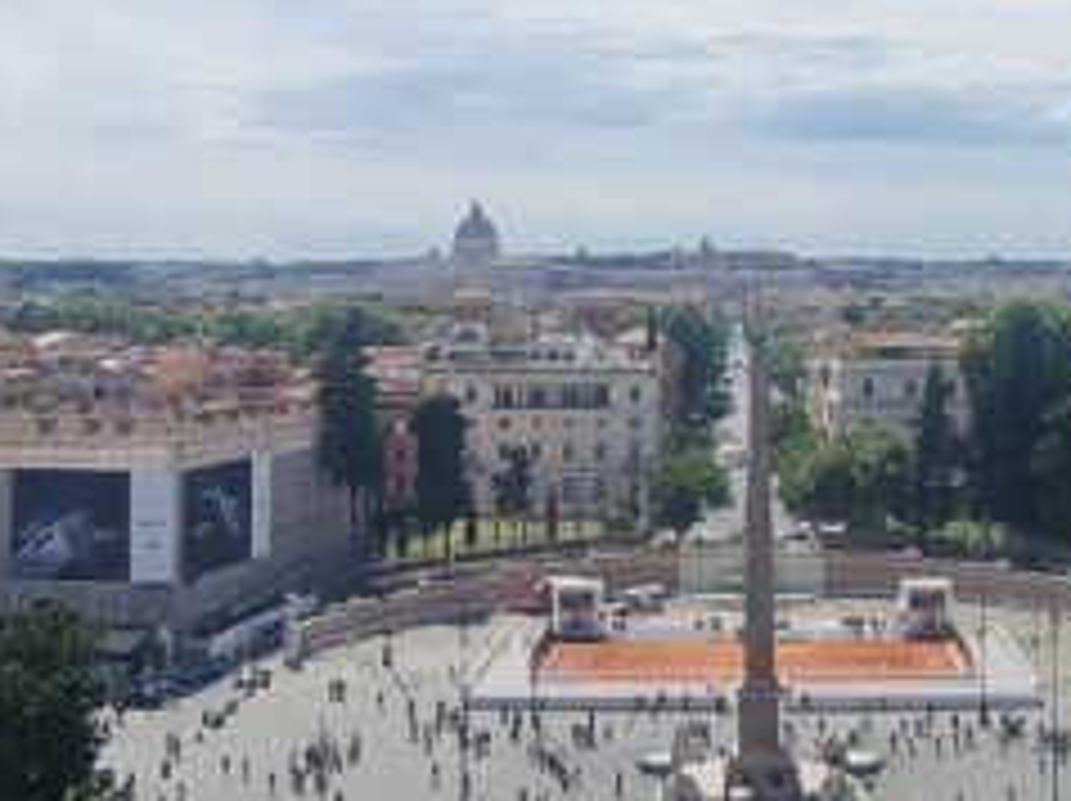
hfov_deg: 33.8
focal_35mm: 56
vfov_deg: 25.6
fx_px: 1731
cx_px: 778
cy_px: 162
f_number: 2.2
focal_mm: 2.2
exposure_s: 1/3632
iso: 50
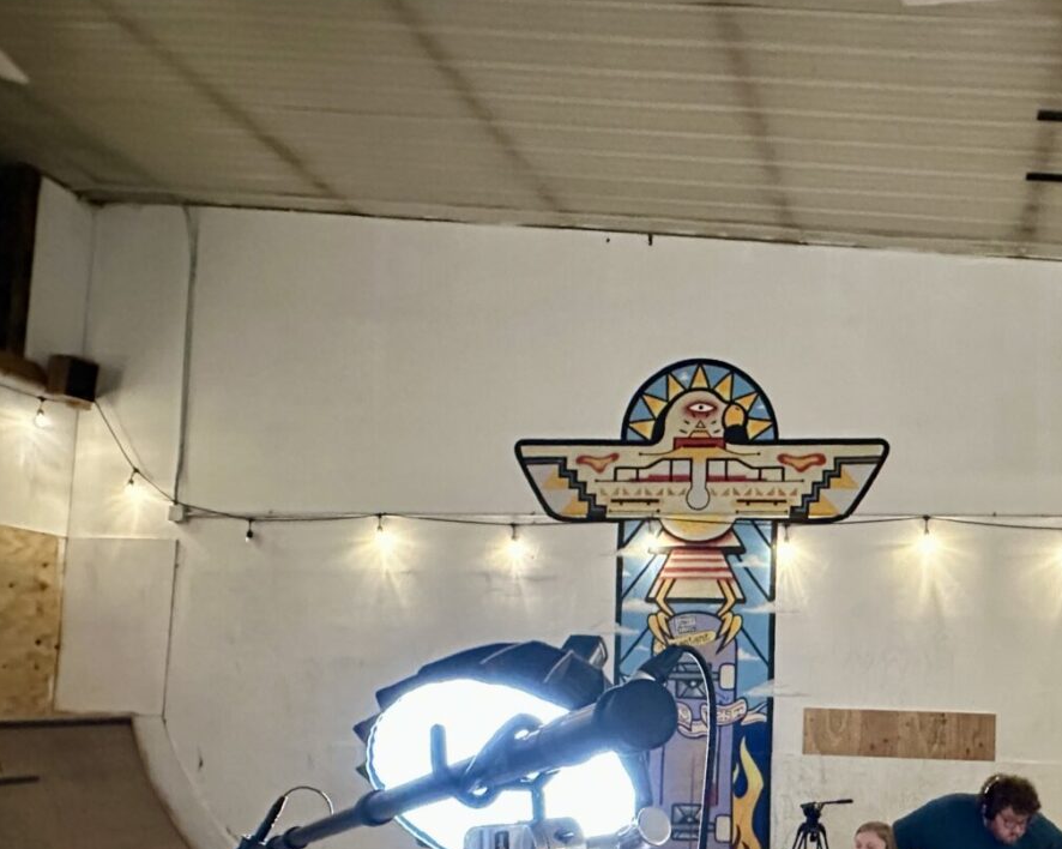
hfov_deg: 58.4
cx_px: 873
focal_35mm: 27
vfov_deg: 50.9
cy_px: 636
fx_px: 848
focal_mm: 2.22
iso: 1250
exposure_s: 1/40
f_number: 2.2
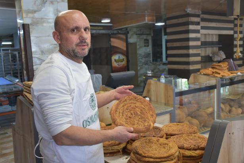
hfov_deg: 53.1
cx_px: 122
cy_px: 82
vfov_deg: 36.9
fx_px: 244
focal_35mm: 36
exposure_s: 1/125
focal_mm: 24
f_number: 5.6
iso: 800
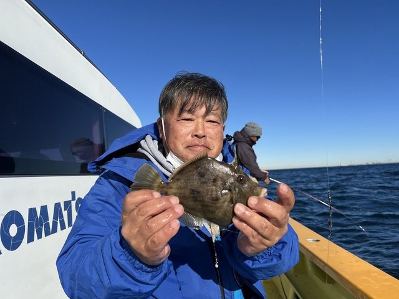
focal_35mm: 26
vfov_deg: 53.1
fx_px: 300
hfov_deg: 67.3
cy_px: 150
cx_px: 200
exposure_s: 1/5587
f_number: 1.5
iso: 50
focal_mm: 5.7
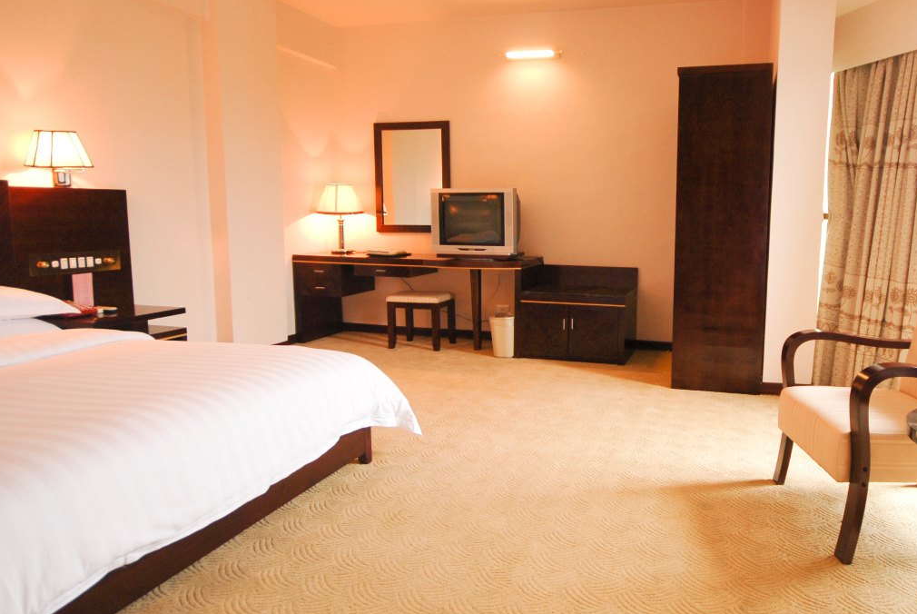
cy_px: 274
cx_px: 587
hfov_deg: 74.4
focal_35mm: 23
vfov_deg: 55.1
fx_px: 587
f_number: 4
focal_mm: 10
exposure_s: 1/8
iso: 100
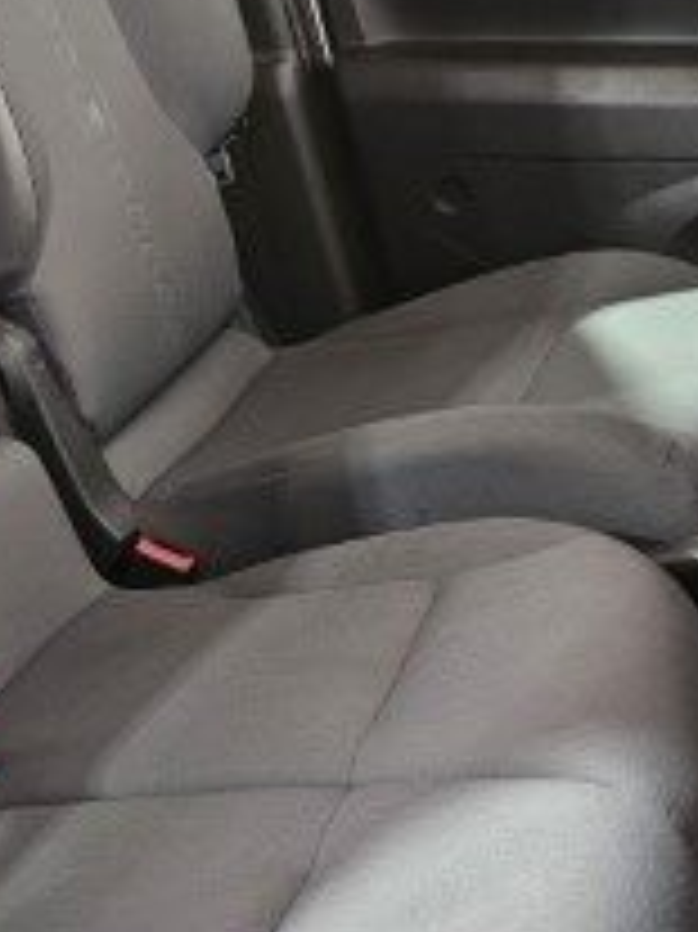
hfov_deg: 20.1
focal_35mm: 71
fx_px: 1911
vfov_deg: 27.4
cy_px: 504
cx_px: 9
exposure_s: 1/50
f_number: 1.7
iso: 640
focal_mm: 6.3
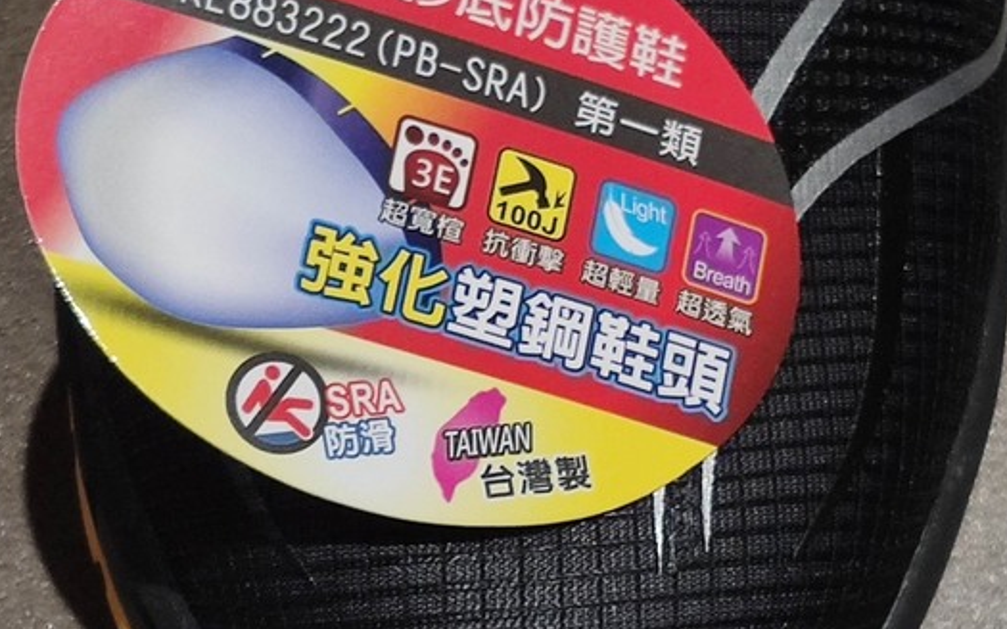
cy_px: 365
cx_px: 480
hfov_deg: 15.3
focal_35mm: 137
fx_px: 3759
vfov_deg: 9.6
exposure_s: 1/60
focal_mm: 4.75
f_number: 1.75
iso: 852
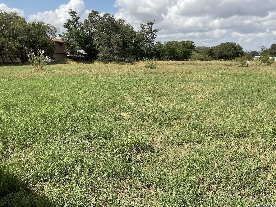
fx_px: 231
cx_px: 138
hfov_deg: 61.7
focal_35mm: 29
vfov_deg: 48.2
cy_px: 104
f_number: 1.8
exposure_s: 1/1786
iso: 16
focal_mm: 3
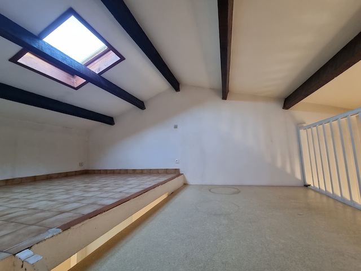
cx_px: 180
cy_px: 136
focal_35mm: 13
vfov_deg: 89.9
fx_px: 136
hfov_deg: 106.2
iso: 400
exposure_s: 1/33
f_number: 2.2
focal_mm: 2.2
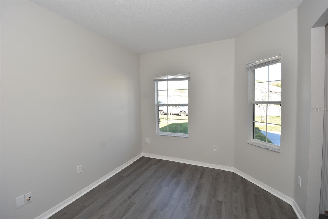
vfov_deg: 77.3
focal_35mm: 15
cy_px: 110
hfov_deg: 100.4
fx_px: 137
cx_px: 164
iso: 200
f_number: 4.5
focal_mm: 10
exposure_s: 1/80
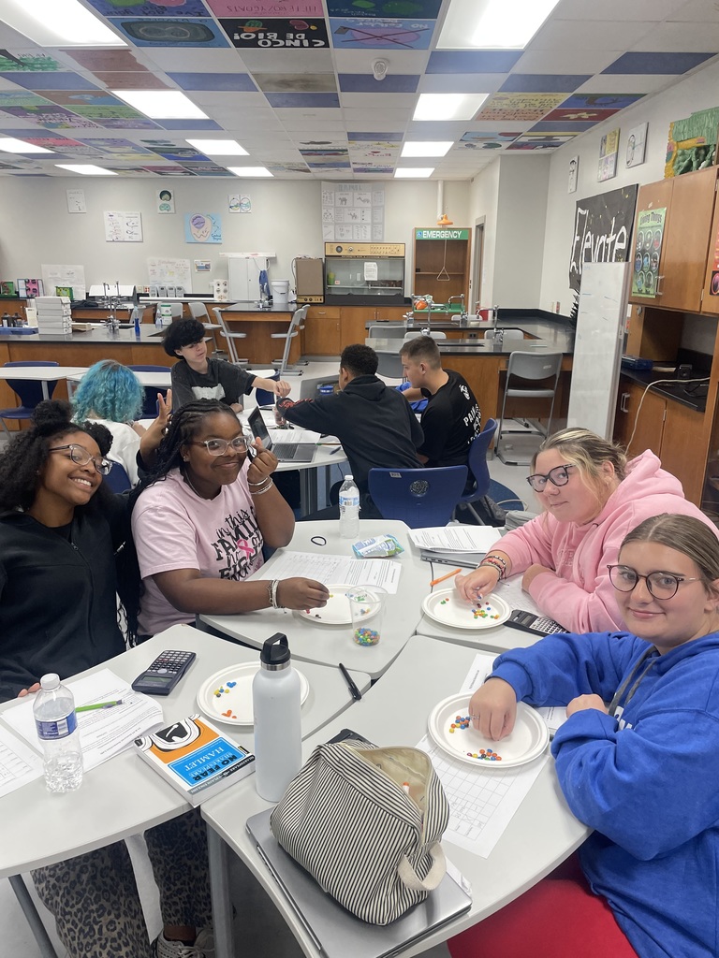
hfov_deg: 53.1
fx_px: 720
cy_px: 479
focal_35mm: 26
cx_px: 360
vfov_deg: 67.3
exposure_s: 1/120
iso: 100
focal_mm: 4.2
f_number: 1.6
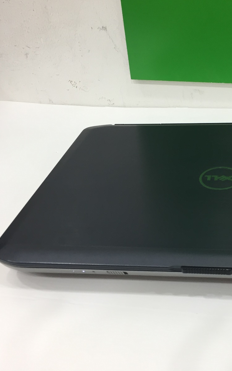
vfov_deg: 47.2
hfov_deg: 29.3
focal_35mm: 42
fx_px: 425
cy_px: 185
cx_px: 208
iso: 80
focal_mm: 4.15
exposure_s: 1/33
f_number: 2.2
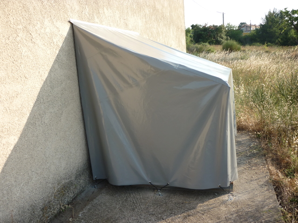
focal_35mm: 33
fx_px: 284
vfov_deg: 42.9
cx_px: 149
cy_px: 112
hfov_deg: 55.4
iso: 80
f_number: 2.8
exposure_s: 1/400
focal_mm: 5.5
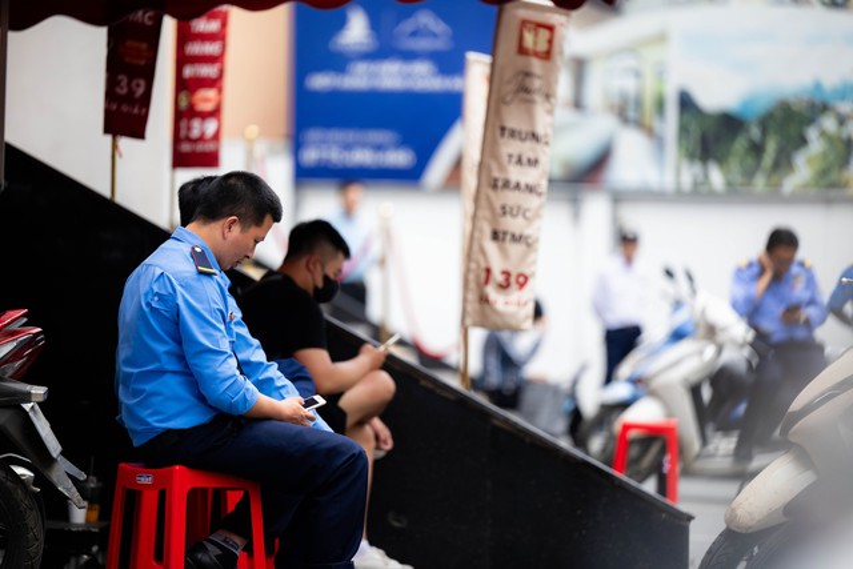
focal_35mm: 200
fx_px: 4740
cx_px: 426
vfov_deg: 6.9
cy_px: 284
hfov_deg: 10.3
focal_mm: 200
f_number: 2.8
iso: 640
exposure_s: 1/200
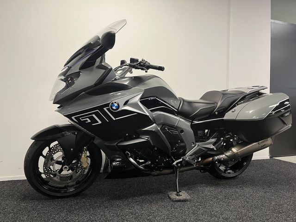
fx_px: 222
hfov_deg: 67.3
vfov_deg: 53.1
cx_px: 148
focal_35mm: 26
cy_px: 111
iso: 100
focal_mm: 5.1
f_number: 1.6
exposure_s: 1/50
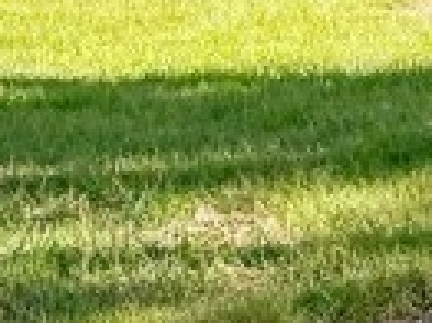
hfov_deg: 9.5
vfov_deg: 7.7
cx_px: 1012
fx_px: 2344
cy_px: -204
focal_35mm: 188
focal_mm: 6.76
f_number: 1.8
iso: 80
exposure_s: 1/4000
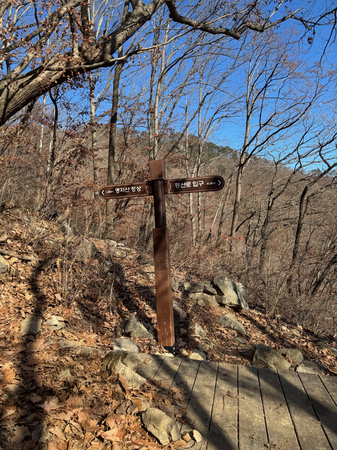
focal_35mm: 24
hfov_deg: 56.8
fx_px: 312
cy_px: 225
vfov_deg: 71.6
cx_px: 168
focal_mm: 6.76
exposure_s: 1/2041
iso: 80
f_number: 1.78
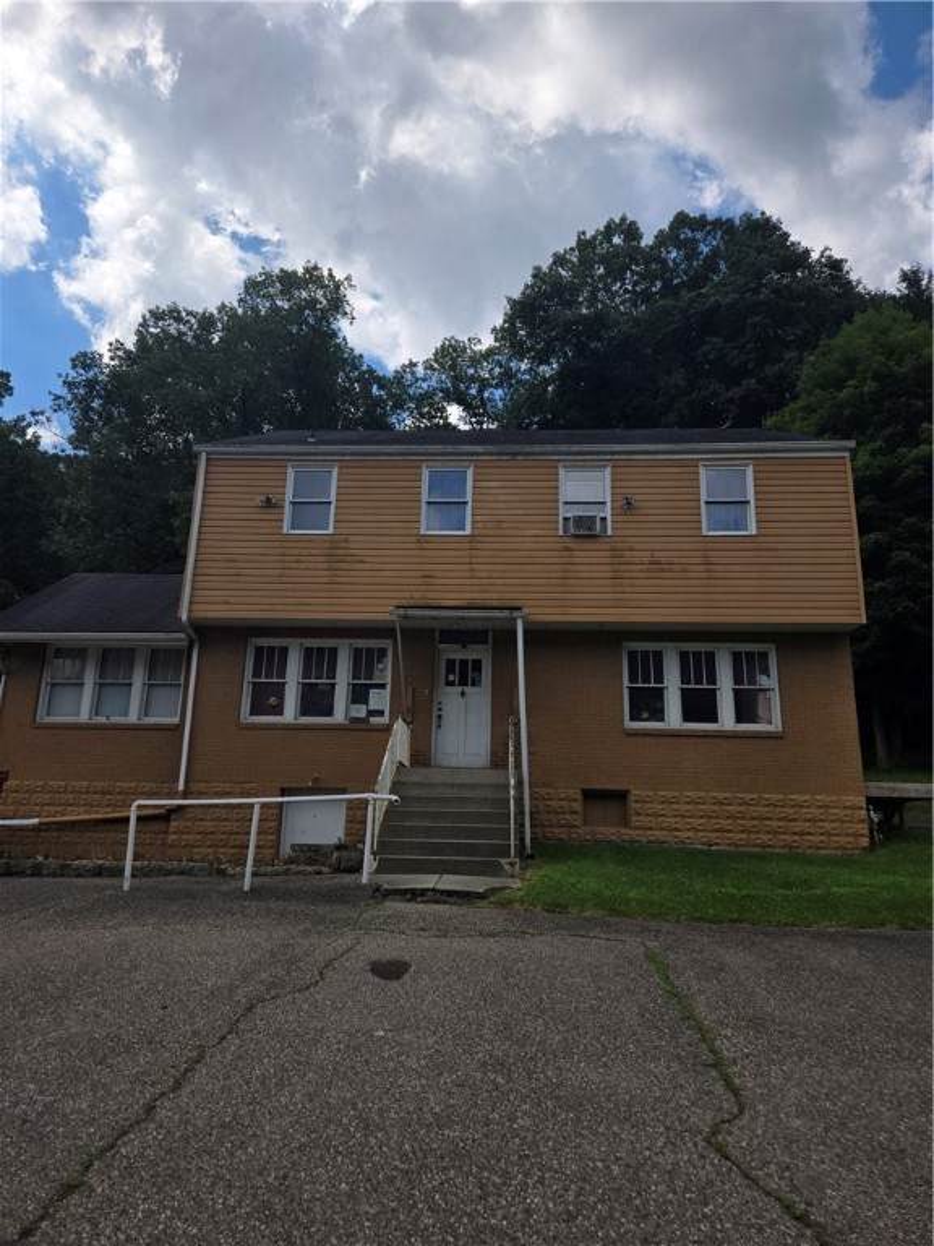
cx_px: 467
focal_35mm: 23
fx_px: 827
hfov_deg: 58.9
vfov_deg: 73.9
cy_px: 623
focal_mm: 5.4
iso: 25
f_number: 1.8
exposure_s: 1/2565
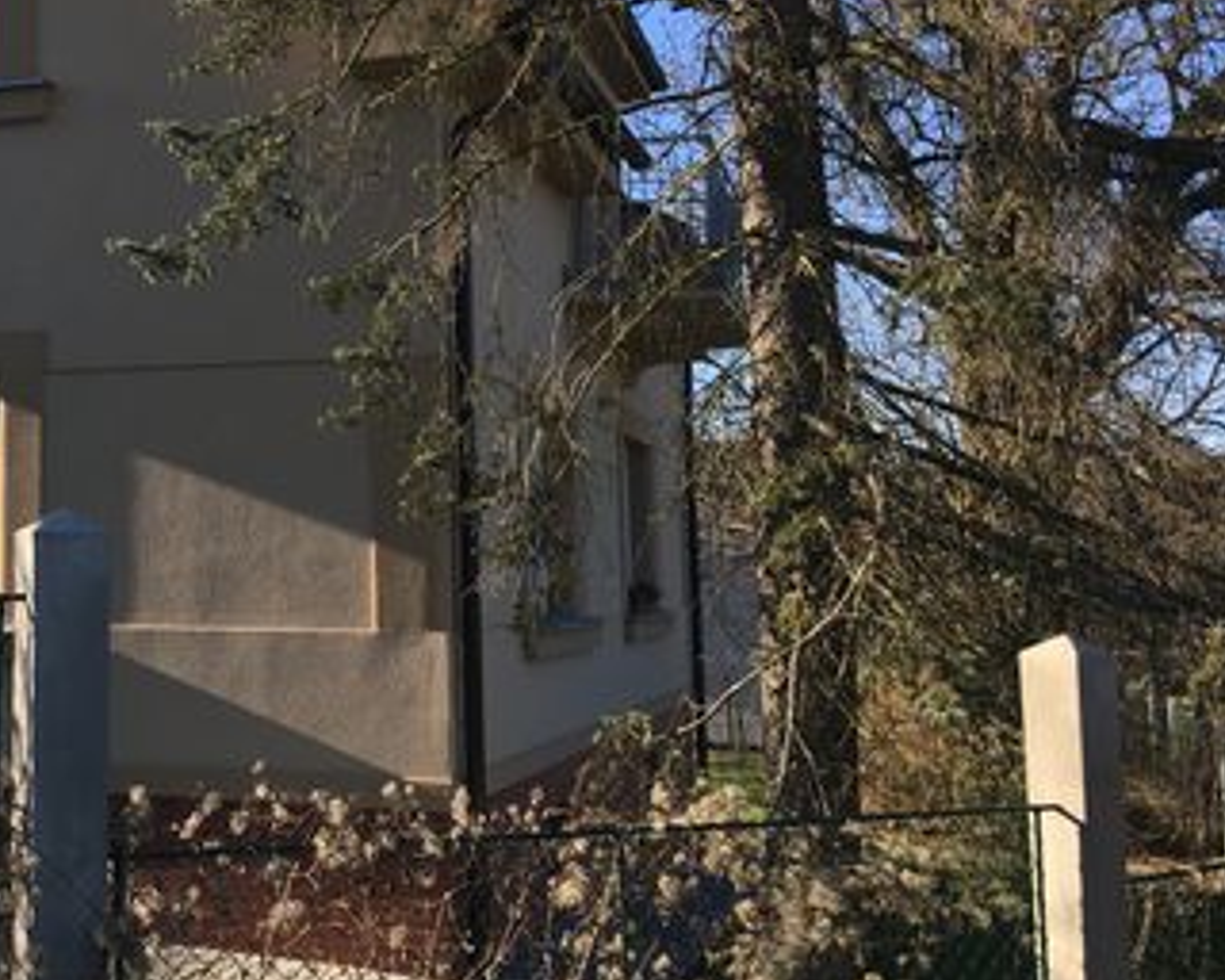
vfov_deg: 28.4
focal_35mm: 53
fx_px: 1922
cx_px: 88
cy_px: 325
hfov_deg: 33.2
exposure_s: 1/769
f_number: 2.2
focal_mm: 4.15
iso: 25
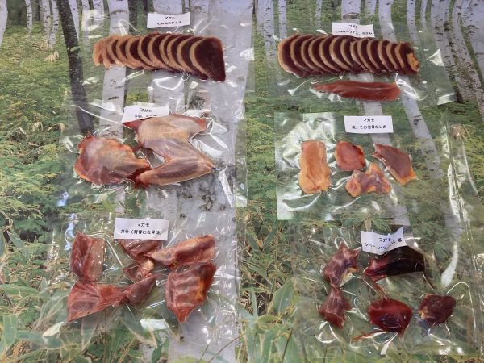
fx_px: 391
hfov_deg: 63.4
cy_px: 182
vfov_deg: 49.7
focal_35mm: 28
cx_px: 242
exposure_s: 1/116
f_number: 1.8
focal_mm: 3.99
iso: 80
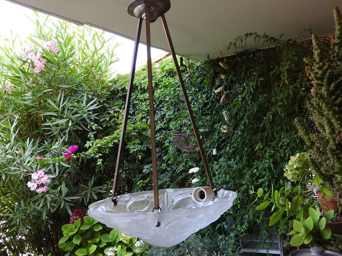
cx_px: 171
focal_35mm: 33
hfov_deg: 55.4
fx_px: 326
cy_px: 128
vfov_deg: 42.9
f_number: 3.6
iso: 100
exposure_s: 1/50
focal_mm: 5.9
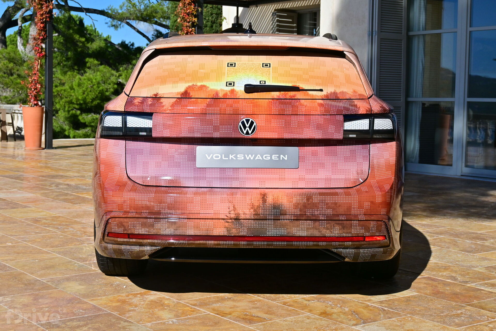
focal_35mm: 58
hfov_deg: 34.2
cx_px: 248
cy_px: 166
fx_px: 806
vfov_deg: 23.2
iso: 250
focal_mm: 39
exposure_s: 1/3200
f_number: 5.6
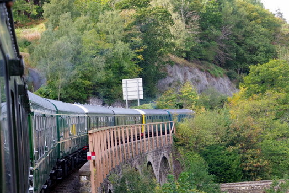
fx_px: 884
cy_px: 115
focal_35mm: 110
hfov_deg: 18.6
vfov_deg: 12.5
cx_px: 111
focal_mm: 48
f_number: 8
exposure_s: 1/400
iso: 1600
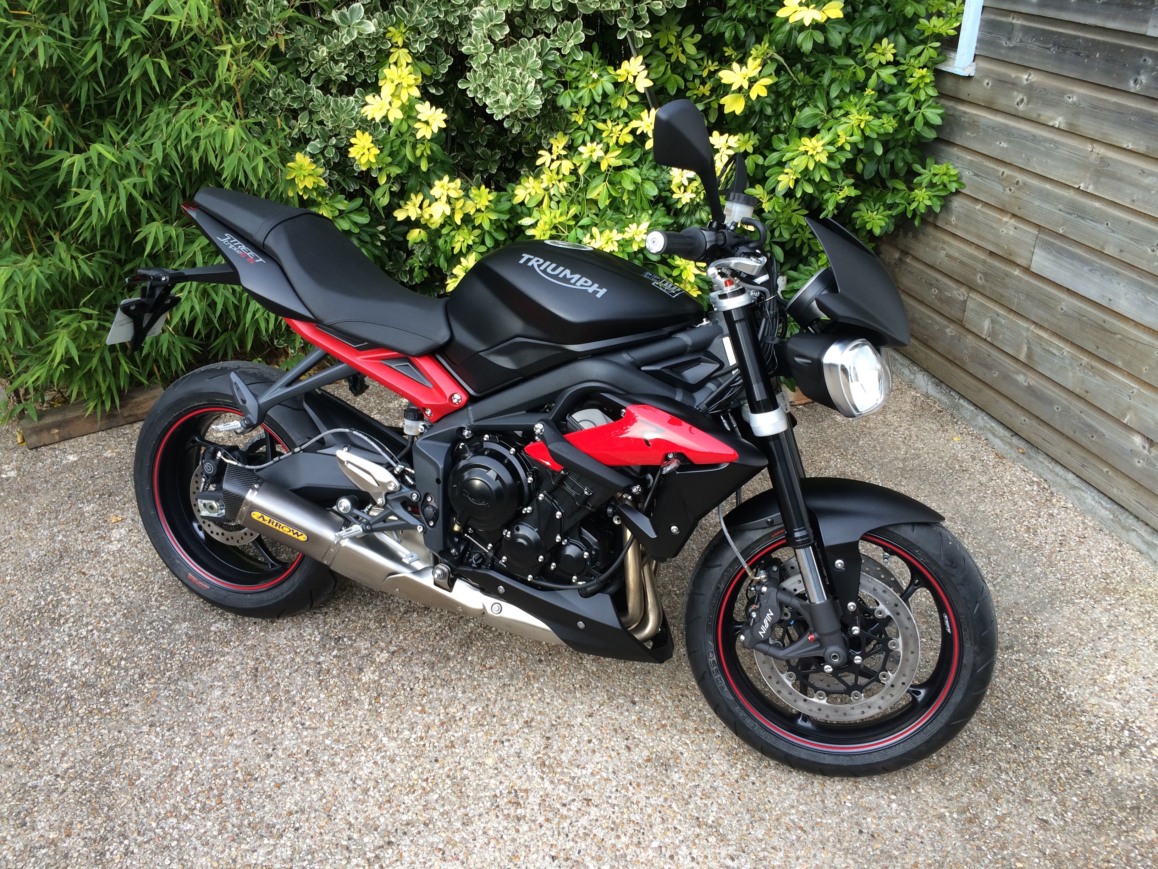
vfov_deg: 48.2
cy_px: 434
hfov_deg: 61.7
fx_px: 970
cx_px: 579
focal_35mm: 29
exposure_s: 1/120
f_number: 2.2
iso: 40
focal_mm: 4.15
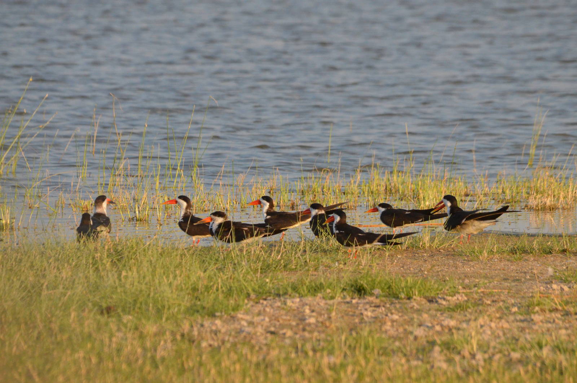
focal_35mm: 750
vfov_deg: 1.8
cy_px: 192
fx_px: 11997
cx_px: 288
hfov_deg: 2.8
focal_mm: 500
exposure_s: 1/2000
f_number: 11
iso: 2500
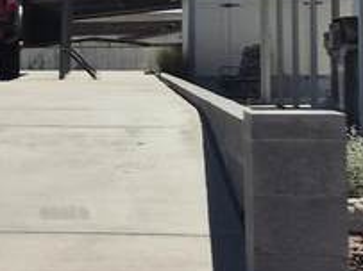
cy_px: 39
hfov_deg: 10.5
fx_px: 1520
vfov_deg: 10.2
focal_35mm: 145
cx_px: -647
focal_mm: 5.4
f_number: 1.8
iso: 25
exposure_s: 1/3760
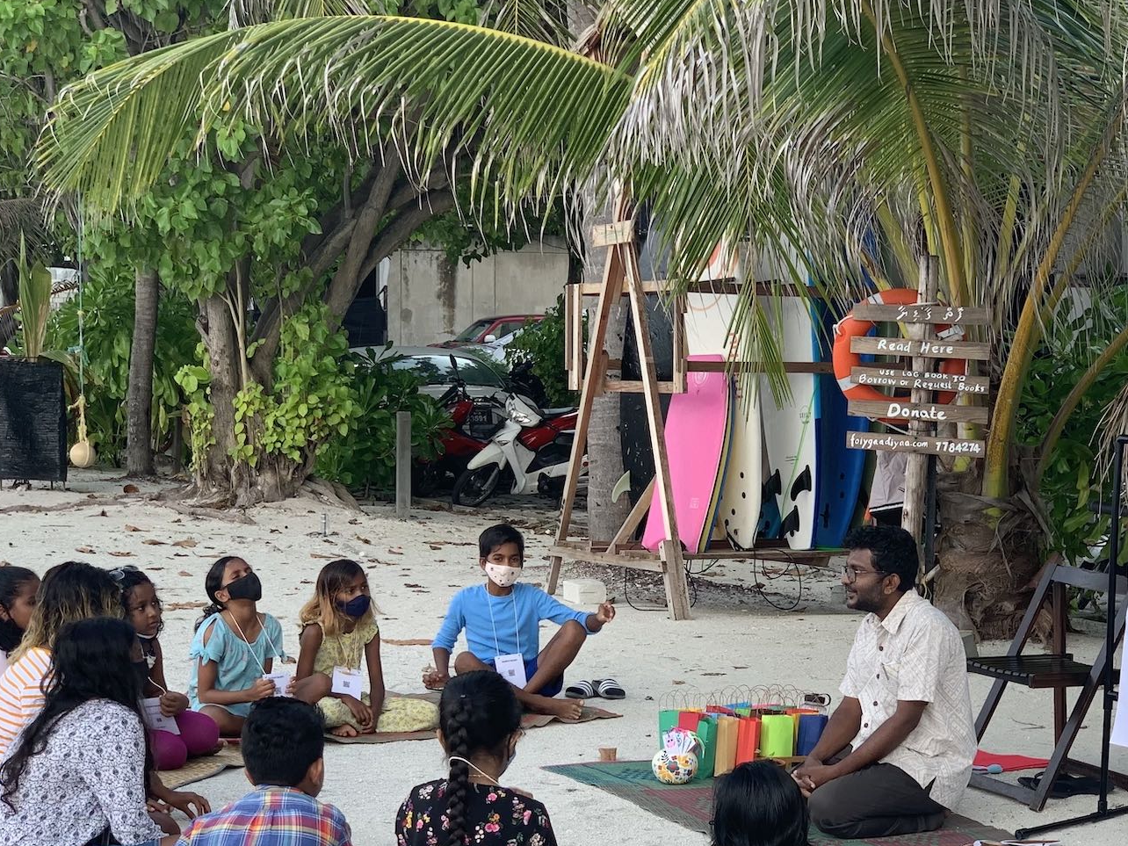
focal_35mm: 81
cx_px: 671
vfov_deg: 18.2
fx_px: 2639
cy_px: 571
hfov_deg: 24.1
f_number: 2.4
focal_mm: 6
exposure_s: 1/165
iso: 16
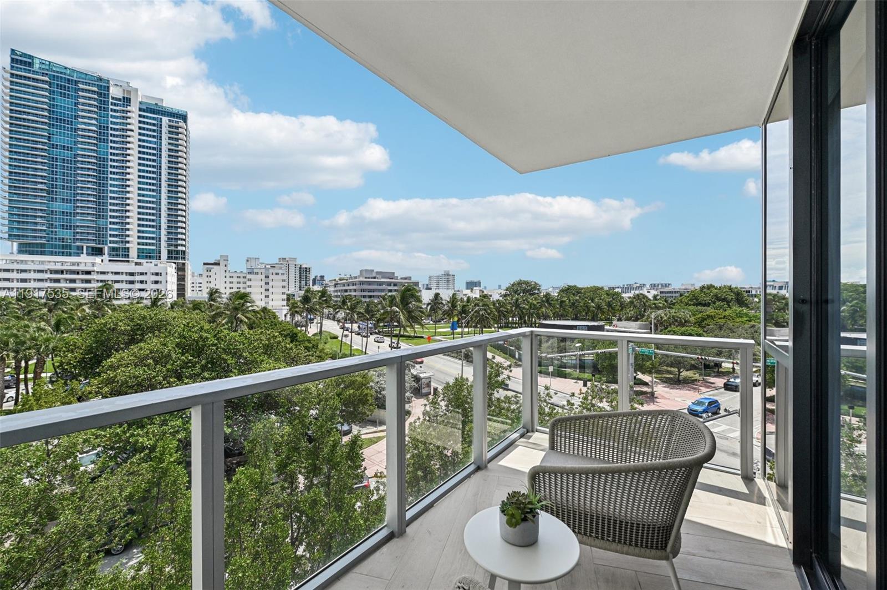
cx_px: 444
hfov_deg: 104.3
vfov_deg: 81.1
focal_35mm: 14
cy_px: 295
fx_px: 345
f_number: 7.1
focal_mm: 14
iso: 100
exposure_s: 1/640
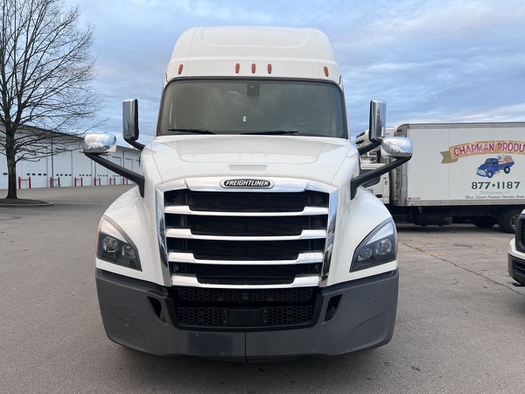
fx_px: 394
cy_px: 197
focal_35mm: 26
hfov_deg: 67.3
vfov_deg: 53.1
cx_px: 262
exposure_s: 1/121
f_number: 1.5
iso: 80
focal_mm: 5.7
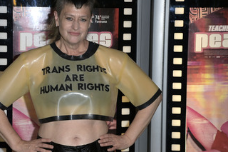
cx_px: 72
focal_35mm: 93
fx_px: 589
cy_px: 74
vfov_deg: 14.7
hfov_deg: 21.8
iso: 800
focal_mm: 66
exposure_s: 1/250
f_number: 7.1
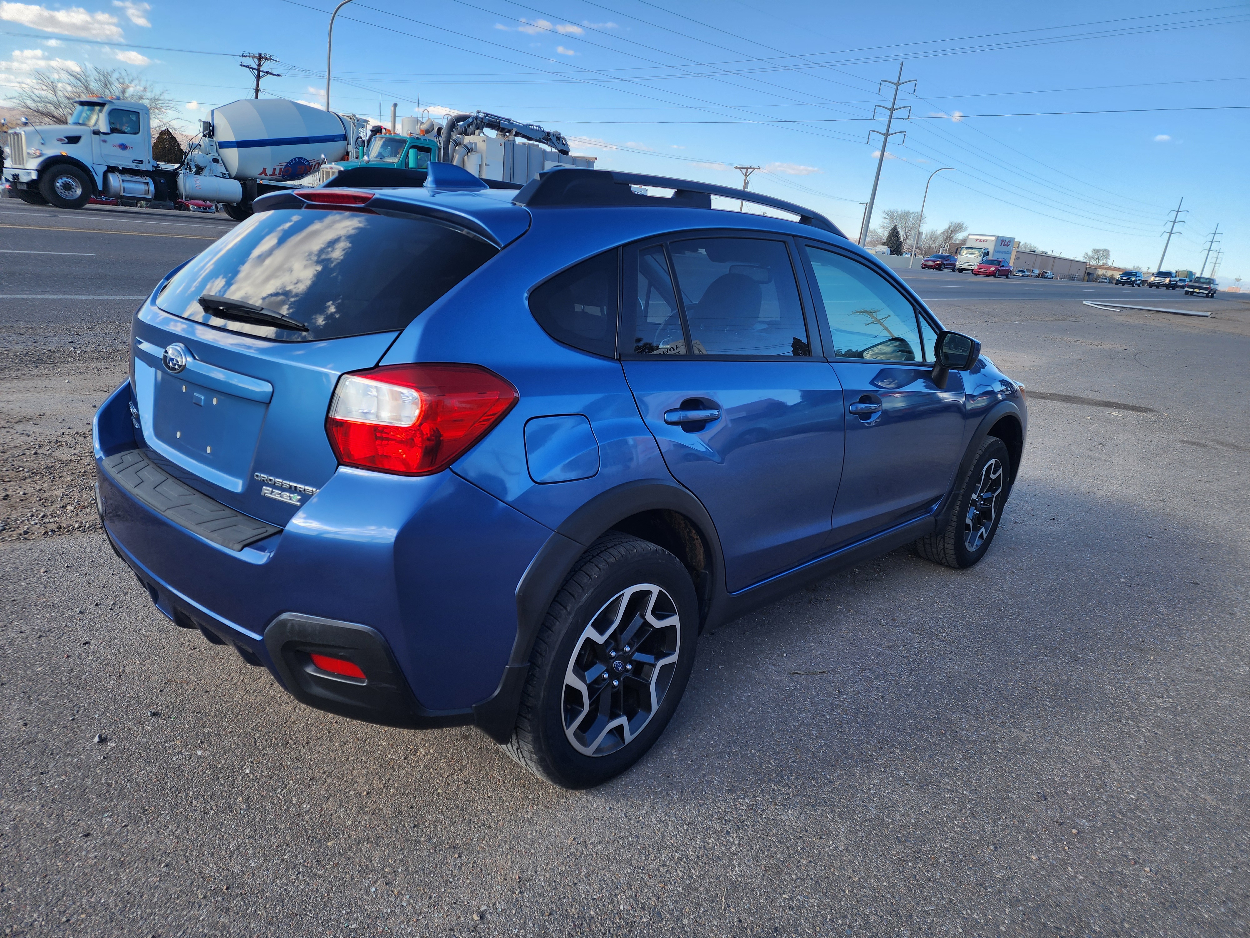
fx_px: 831
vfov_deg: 58.9
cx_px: 625
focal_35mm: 23
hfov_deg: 73.9
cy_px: 469
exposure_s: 1/379
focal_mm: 6.4
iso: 12
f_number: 1.8
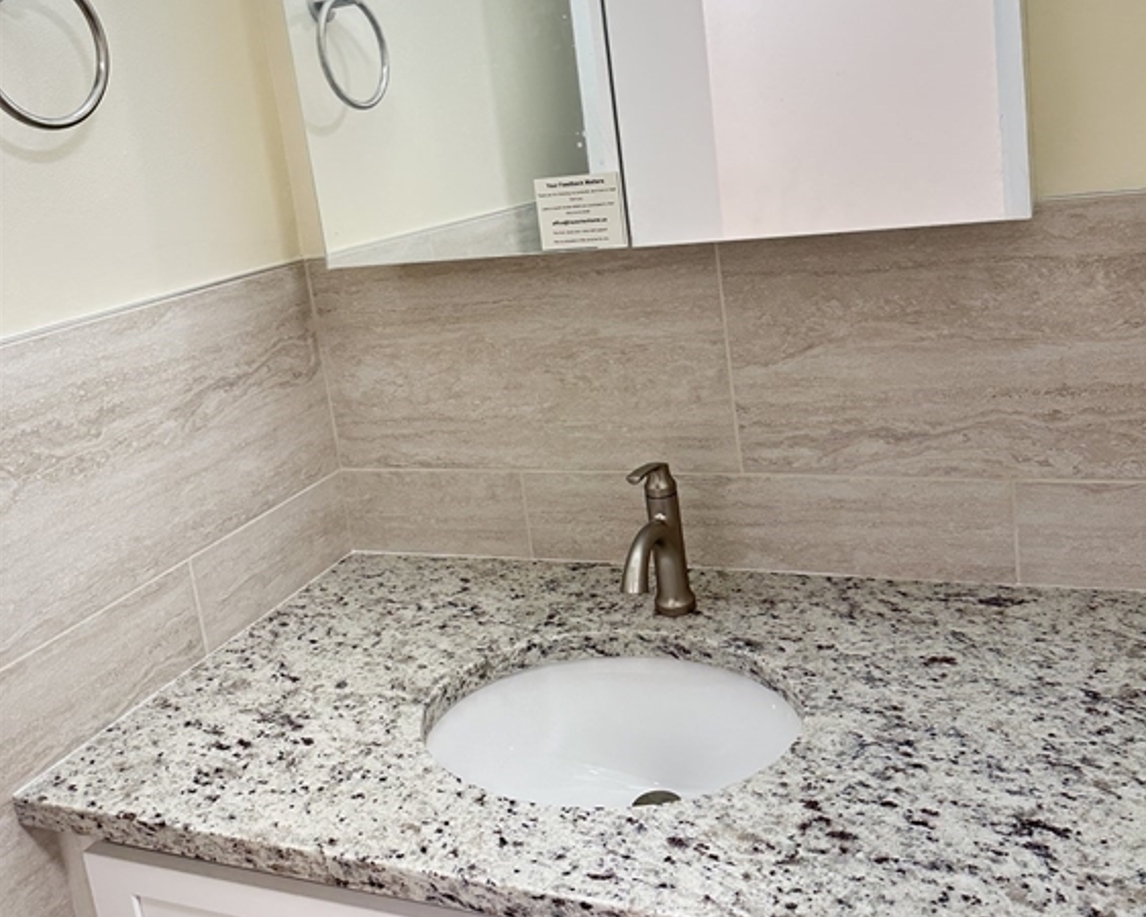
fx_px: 1086
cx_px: 585
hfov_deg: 55.6
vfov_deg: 45.2
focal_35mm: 32
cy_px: 310
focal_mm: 6.86
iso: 125
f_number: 1.78
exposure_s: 1/60
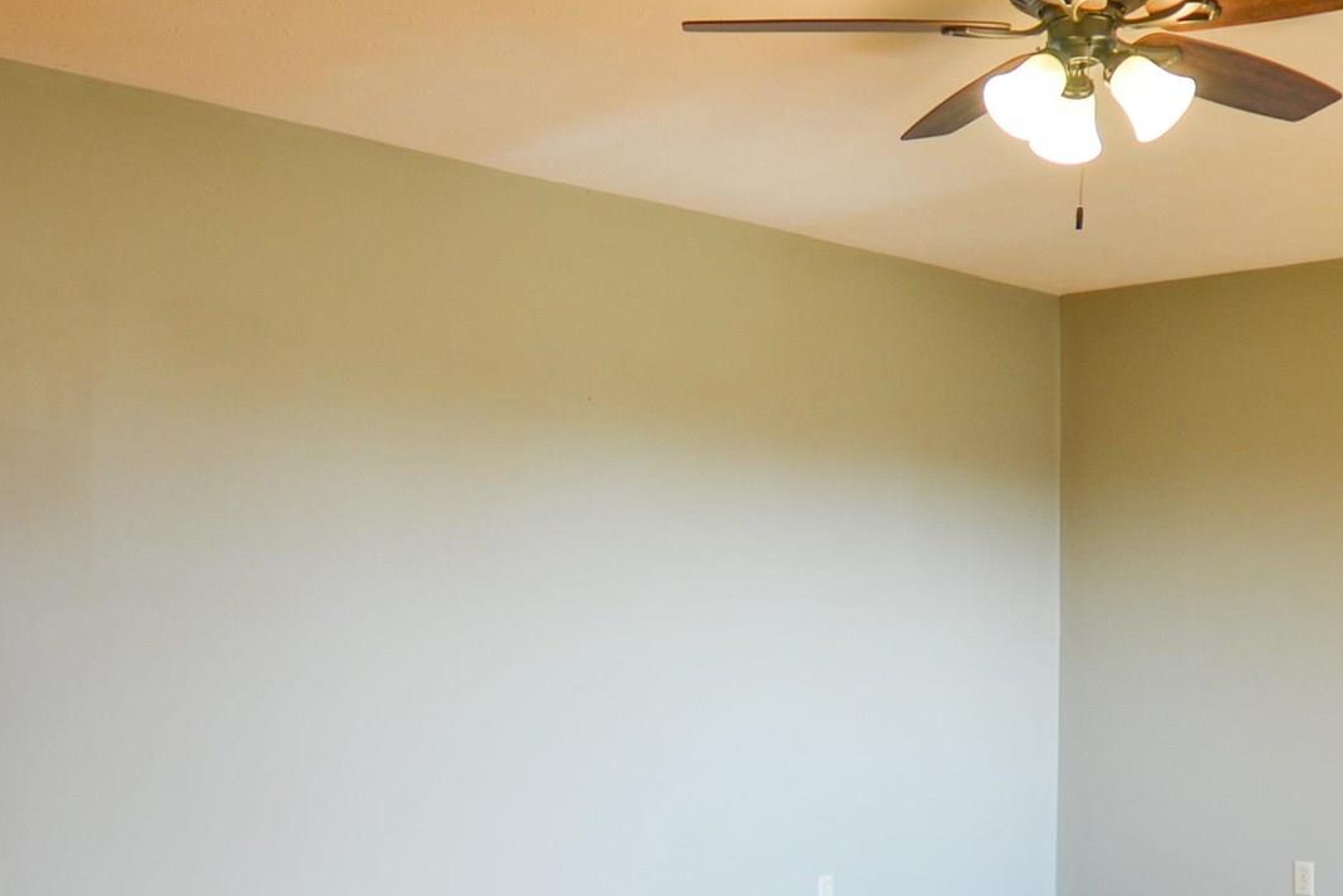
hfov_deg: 45.2
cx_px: 786
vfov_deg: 30.0
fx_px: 1604
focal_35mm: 43
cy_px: 792
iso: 100
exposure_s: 1/50
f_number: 3.5
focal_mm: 10
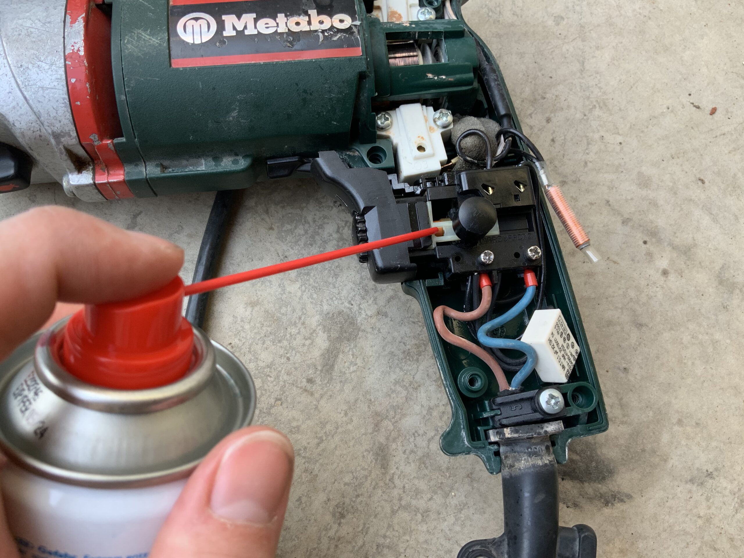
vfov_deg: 48.2
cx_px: 372
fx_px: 623
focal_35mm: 29
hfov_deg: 61.7
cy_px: 279
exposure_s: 1/100
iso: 50
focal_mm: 3
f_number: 1.8
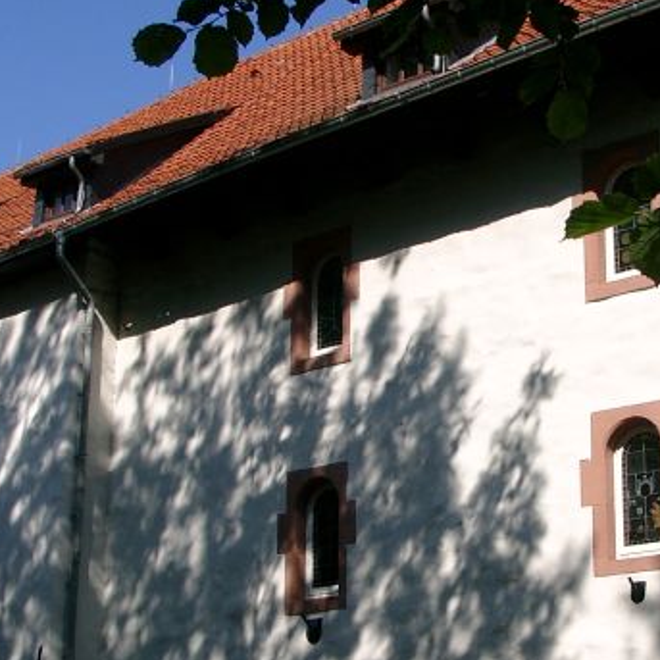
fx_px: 1510
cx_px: 493
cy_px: 418
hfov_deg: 24.4
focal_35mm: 70
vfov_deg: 24.6
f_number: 4
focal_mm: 7.13
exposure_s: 1/827
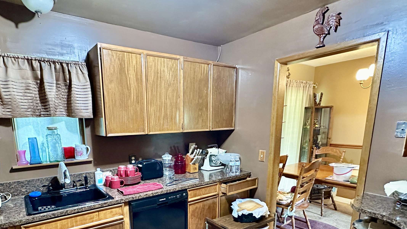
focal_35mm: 22
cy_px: 171
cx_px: 168
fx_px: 237
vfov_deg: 49.5
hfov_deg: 80.5
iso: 1000
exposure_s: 1/60
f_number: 2.2
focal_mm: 2.22
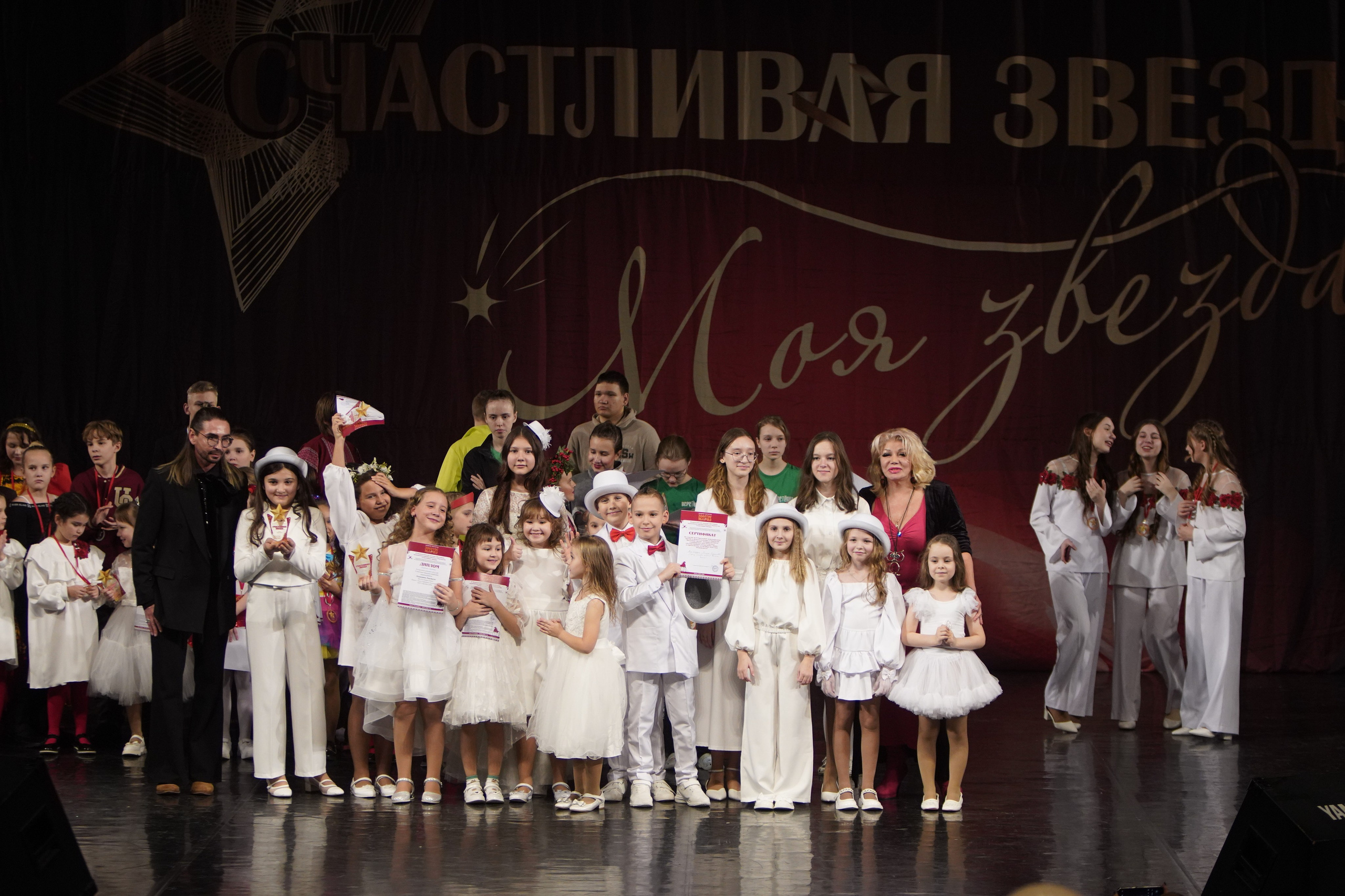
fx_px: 4483
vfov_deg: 11.4
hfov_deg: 17.1
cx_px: 672
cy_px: 448
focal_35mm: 120
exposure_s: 1/500
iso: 1250
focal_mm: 80
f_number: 2.8
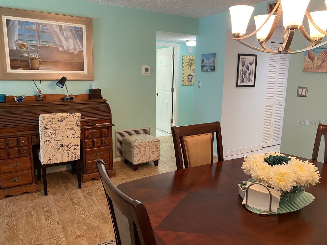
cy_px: 122
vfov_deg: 53.1
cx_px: 164
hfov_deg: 67.3
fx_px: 246
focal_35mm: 26
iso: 200
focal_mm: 4.25
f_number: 1.8
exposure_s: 1/60
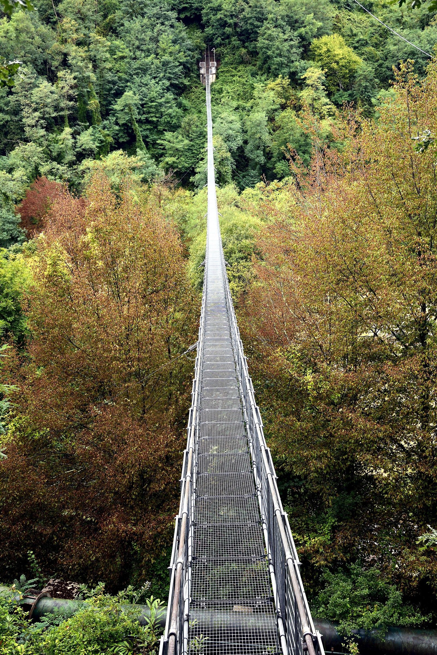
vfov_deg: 41.1
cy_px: 328
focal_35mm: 48
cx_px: 218
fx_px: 874
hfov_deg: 28.1
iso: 200
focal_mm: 32
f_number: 8
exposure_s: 1/60
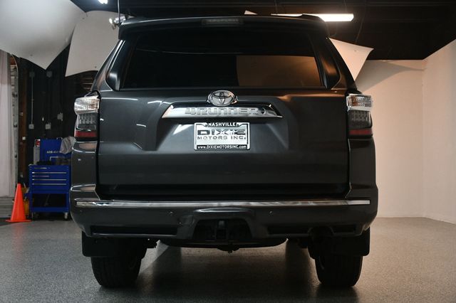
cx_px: 228
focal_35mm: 40
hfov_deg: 48.5
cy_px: 152
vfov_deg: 33.4
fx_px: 506
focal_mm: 27
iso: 1000
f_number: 4
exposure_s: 1/125
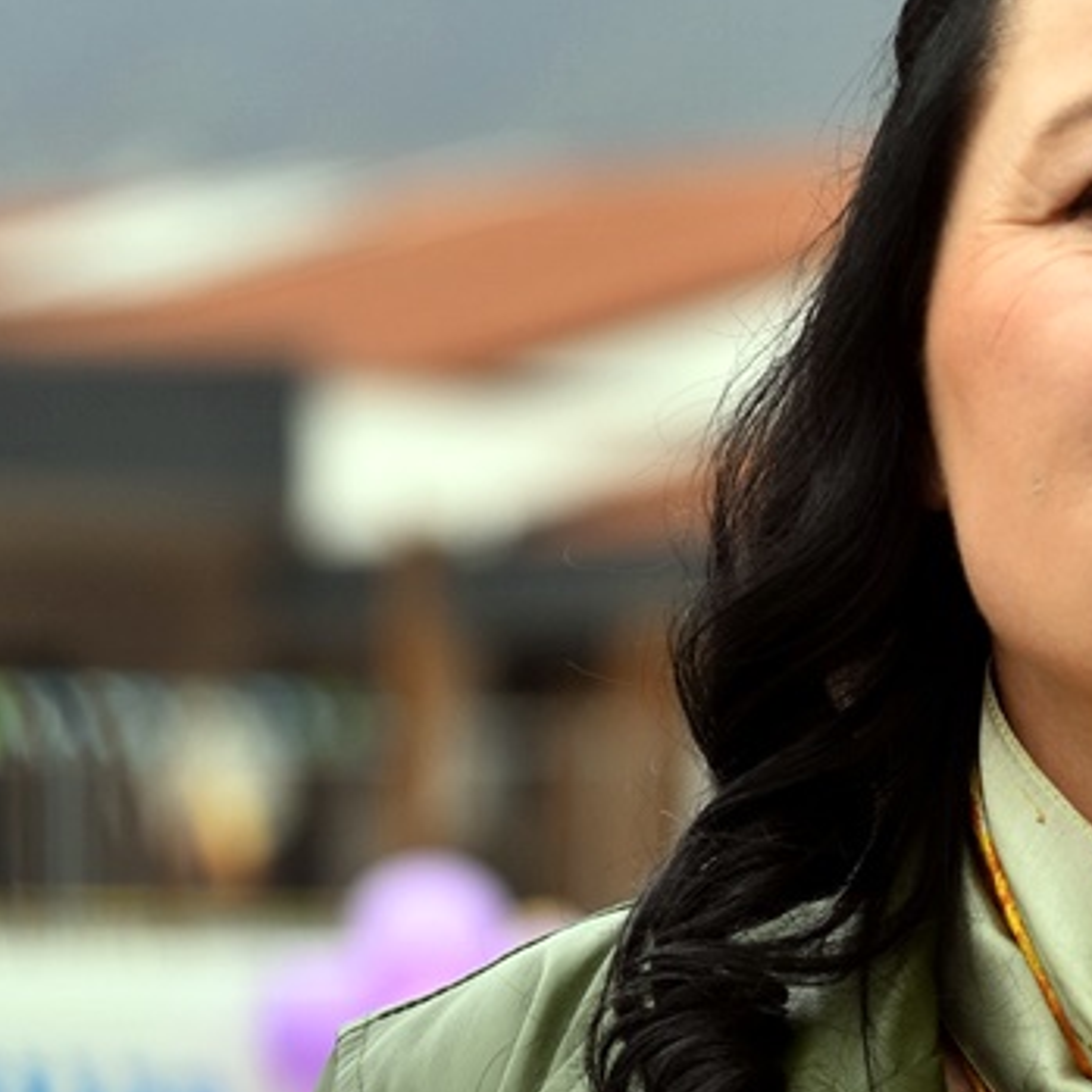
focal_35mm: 299
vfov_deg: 5.9
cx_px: 1333
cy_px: 559
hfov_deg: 5.8
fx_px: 10671
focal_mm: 120
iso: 220
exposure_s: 1/320
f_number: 5
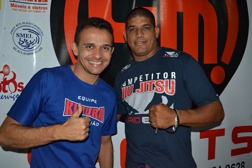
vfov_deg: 43.6
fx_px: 210
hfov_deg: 61.9
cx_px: 126
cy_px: 84
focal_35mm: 30
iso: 2800
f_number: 3.8
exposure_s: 1/60
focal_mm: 20
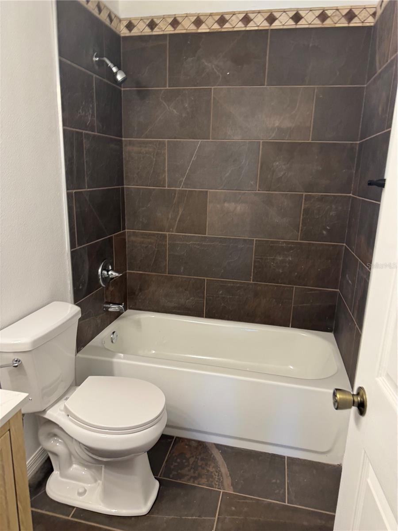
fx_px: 368
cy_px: 266
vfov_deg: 71.6
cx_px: 199
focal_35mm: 24
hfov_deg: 56.8
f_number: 1.78
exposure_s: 1/60
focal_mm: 6.76
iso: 125
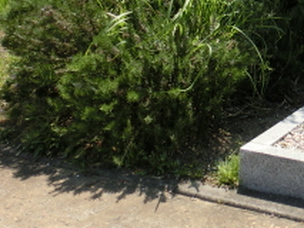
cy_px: -23
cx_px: 278
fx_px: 738
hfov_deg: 22.7
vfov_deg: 17.0
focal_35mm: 84
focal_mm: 5
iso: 80
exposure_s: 1/160
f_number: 8.8
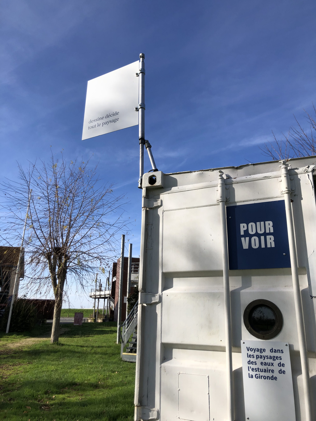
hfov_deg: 49.7
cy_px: 210
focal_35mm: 28
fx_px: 341
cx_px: 158
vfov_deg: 63.4
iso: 20
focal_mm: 3.99
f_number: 1.8
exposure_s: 1/2088
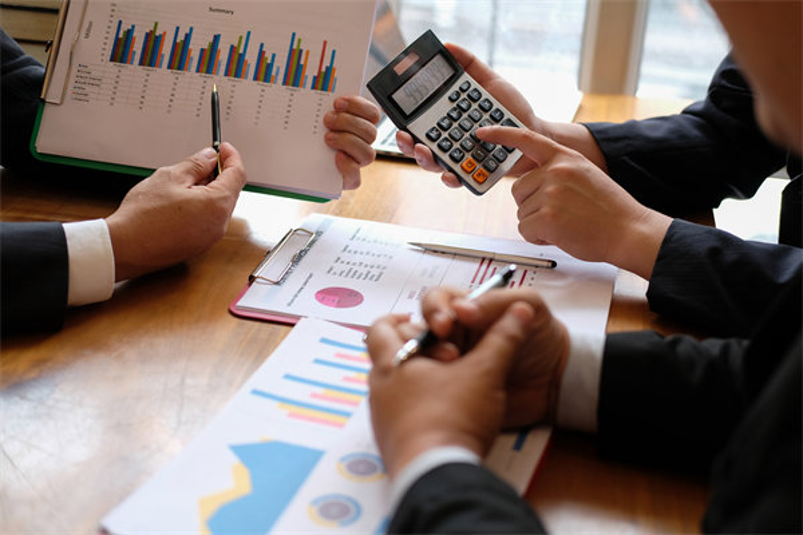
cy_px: 268
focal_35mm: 53
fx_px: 1182
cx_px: 402
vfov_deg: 25.5
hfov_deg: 37.5
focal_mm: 35
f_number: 2
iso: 200
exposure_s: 1/180
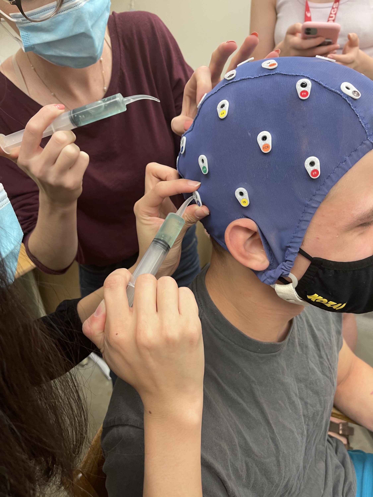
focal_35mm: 26
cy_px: 248
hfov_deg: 53.1
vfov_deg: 67.3
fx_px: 374
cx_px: 186
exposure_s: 1/60
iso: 80
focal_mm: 5.1
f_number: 1.6
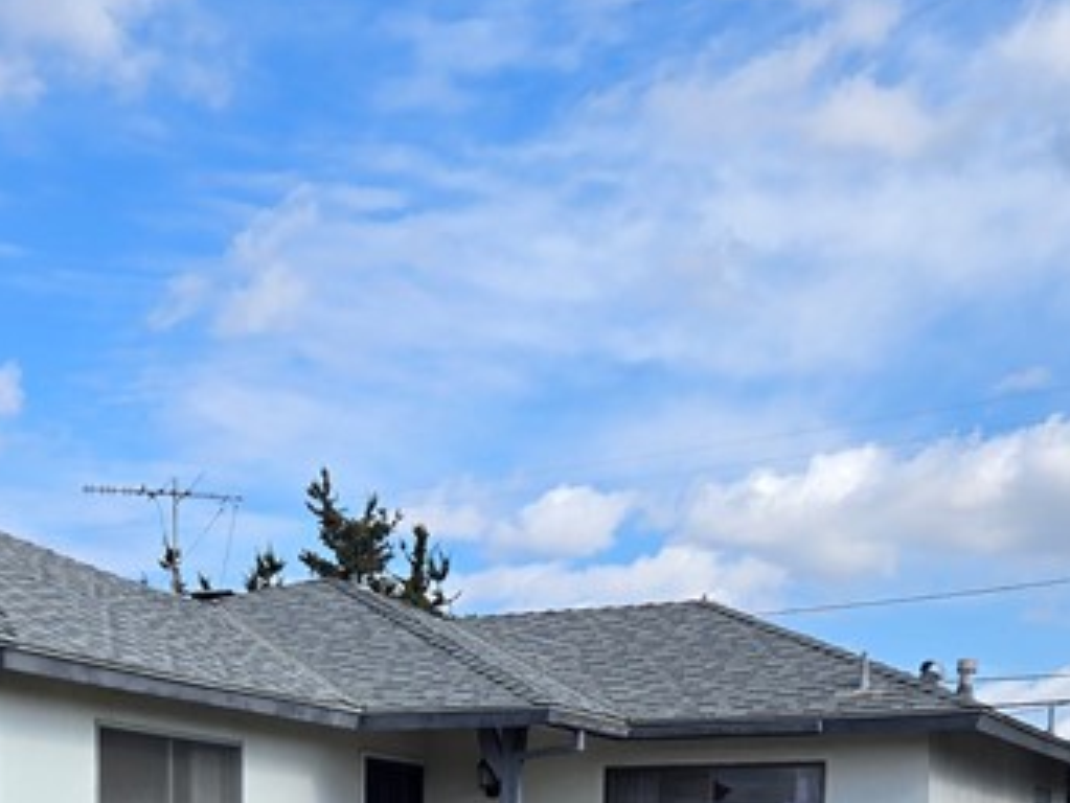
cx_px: 399
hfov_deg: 28.0
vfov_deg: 19.8
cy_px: 1010
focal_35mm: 69
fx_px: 2134
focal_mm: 5.4
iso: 25
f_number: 1.8
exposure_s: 1/1659
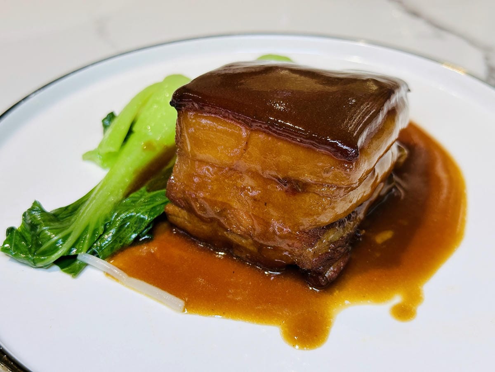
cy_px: 186
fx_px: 686
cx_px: 248
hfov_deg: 39.7
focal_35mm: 48
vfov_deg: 30.3
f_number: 1.78
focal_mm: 6.86
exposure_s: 1/60
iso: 100
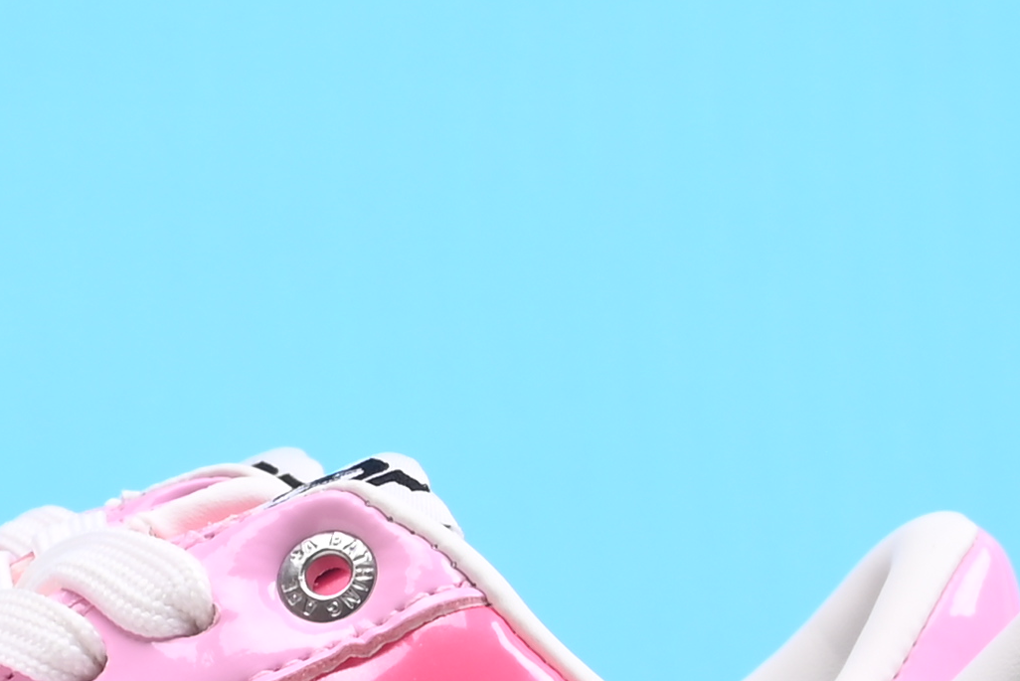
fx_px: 6151
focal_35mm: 217
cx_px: -12
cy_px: 507
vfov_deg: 6.3
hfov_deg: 9.4
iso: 100
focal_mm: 37
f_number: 16
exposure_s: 1/2
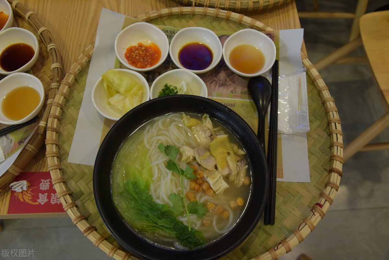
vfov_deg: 43.6
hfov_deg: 61.9
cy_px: 130
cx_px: 194
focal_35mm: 30
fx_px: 324
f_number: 5.6
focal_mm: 30
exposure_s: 1/60
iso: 1000
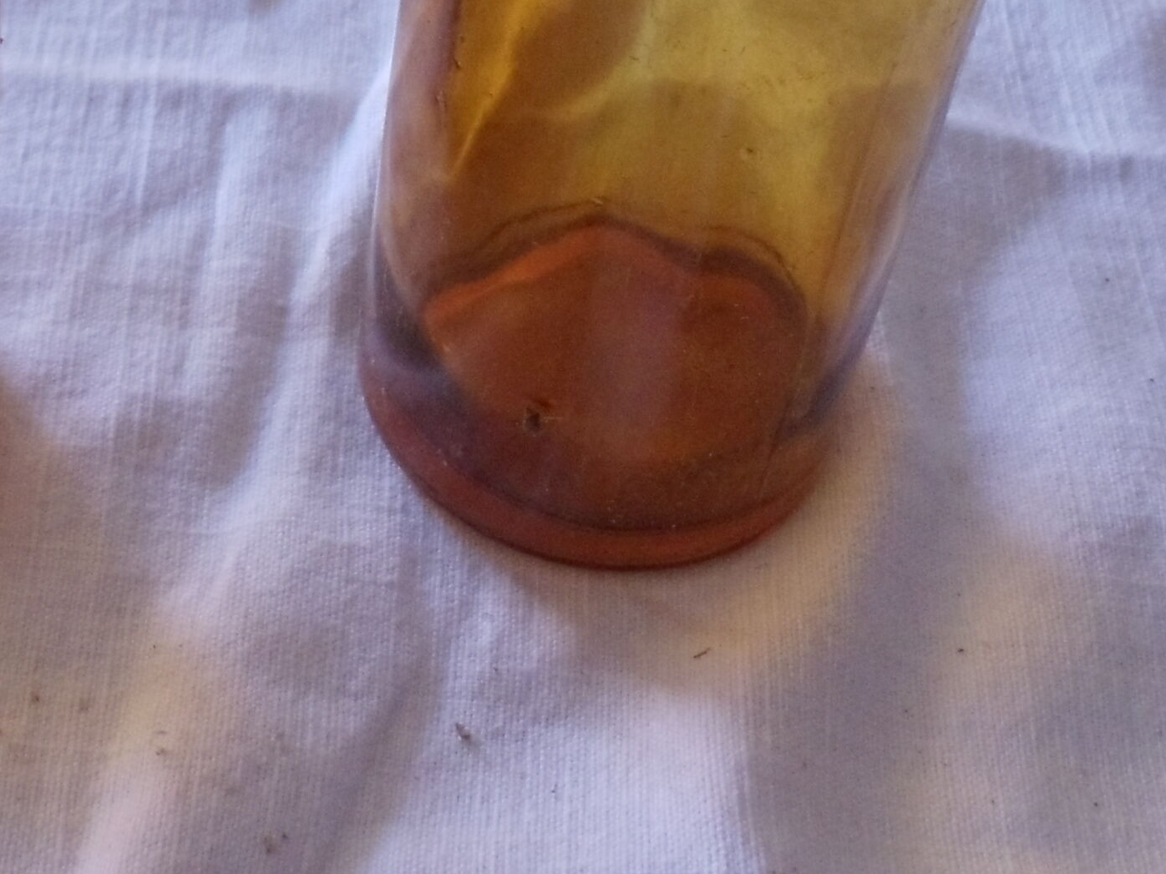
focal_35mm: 115
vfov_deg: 12.6
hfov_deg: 17.0
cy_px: -192
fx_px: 3874
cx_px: 268
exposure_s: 1/30
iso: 200
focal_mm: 6
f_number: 3.5
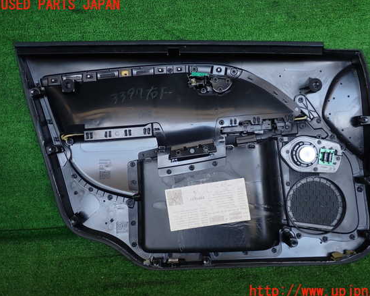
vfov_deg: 45.8
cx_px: 199
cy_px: 148
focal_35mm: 32
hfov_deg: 55.6
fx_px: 350
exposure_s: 1/80
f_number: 2.3
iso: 100
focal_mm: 5.4
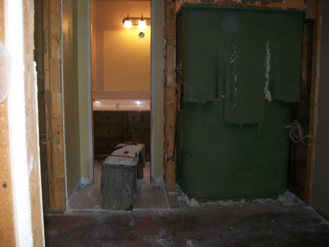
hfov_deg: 51.4
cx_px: 164
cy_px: 124
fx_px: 342
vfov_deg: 39.7
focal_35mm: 36
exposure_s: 1/30
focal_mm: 6
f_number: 2.7
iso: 80
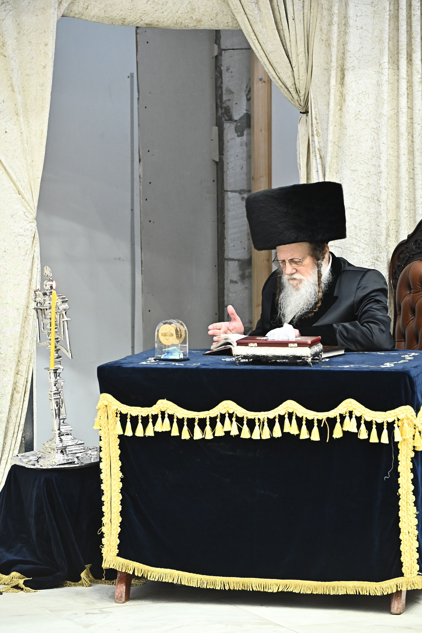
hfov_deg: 7.4
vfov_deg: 11.1
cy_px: 316
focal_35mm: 185
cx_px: 211
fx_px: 3254
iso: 3200
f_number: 6.3
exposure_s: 1/200
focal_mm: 185
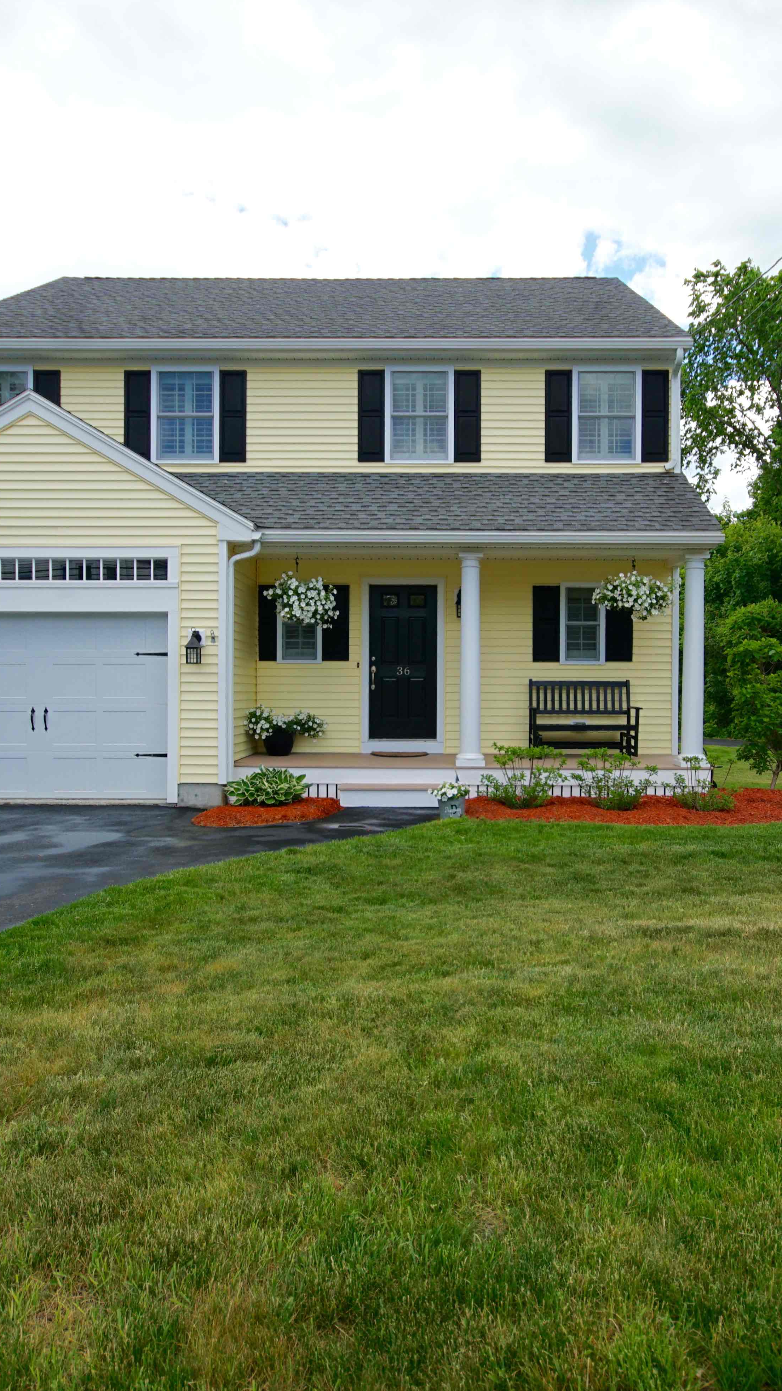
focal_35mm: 24
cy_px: 696
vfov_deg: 76.3
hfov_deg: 47.5
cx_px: 451
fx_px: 885
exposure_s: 1/160
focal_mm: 10
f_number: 6.3
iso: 100
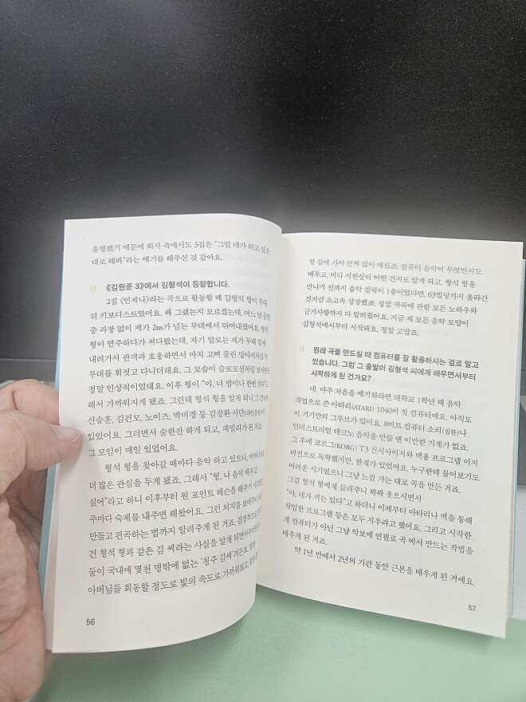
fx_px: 466
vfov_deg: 73.9
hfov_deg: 58.9
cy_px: 351
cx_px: 263
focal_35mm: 23
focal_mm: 5.4
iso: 80
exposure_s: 1/120
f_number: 1.8
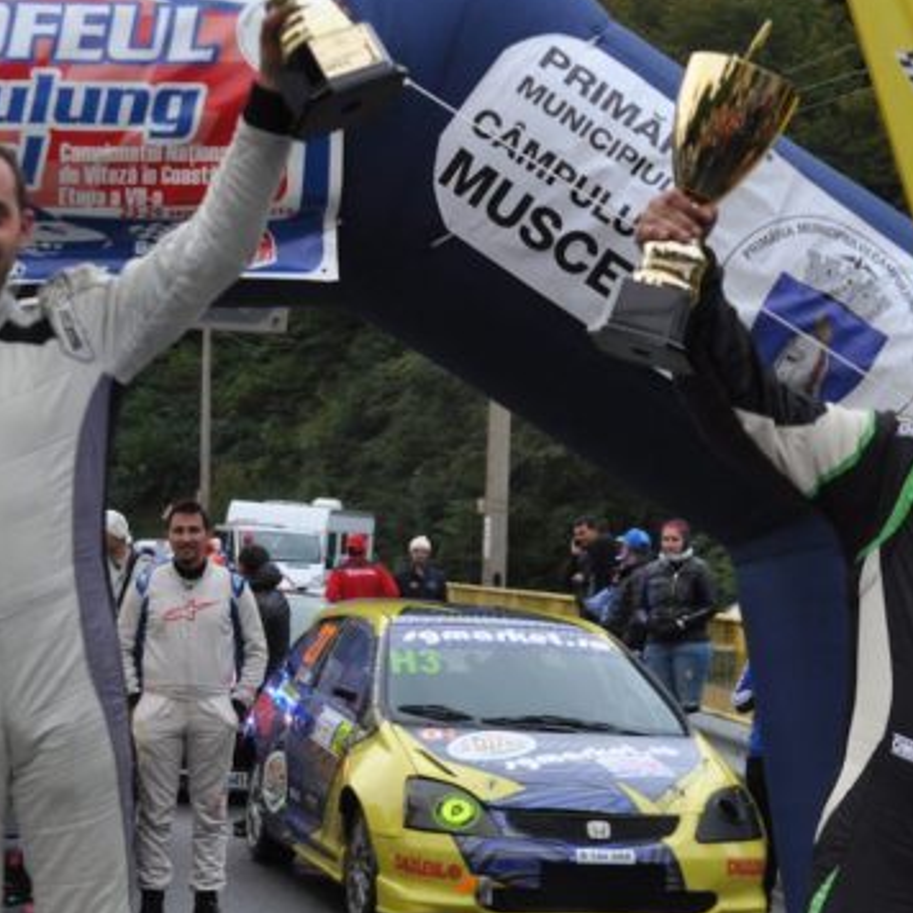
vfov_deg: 19.7
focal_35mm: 88
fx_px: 2626
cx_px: 156
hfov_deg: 19.5
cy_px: 485
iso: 400
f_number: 2.8
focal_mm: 24
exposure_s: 1/125
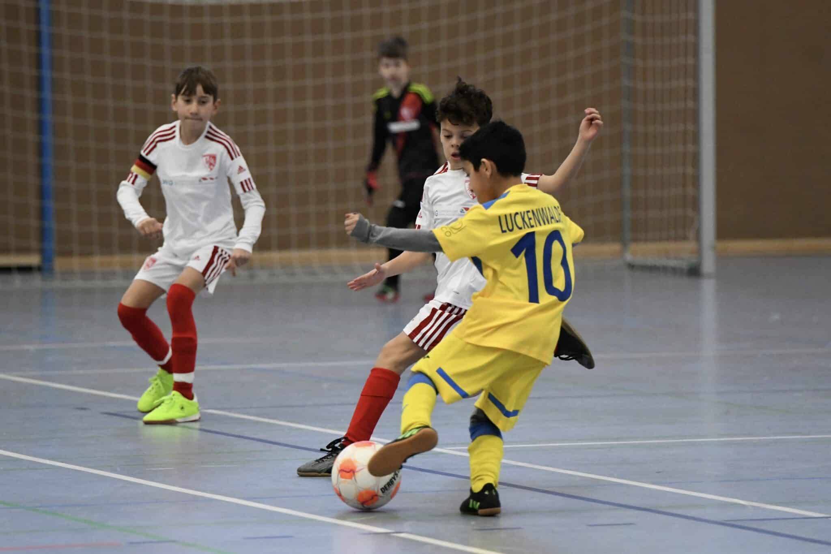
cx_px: 416
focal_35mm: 175
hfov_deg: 11.7
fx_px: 4039
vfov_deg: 7.8
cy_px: 277
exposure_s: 1/1600
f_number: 2.8
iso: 8000
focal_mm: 175
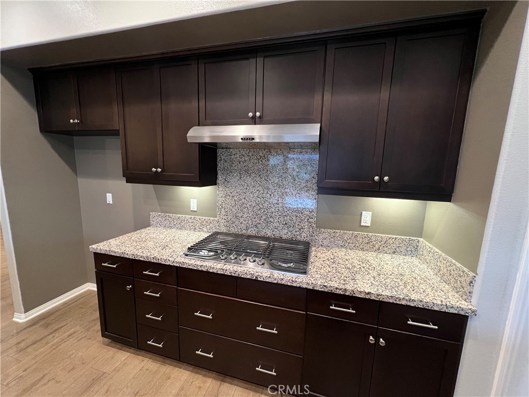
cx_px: 264
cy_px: 198
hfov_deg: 106.2
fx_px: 199
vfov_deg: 89.9
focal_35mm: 13
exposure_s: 1/60
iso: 400
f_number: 1.8
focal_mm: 1.57
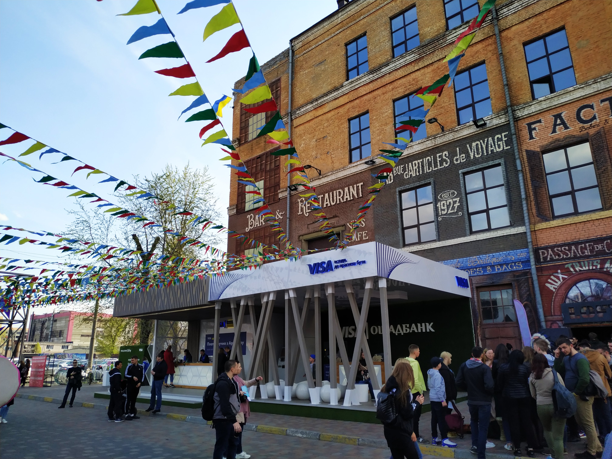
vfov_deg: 56.8
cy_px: 230
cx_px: 306
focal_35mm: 24
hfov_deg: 71.6
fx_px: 424
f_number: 1.9
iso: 200
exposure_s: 1/1178
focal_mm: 3.94
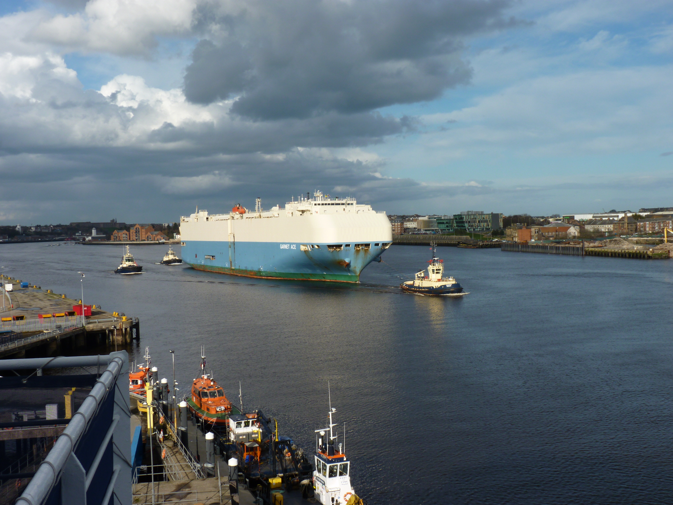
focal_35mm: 42
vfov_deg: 34.3
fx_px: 817
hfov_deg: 44.8
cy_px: 252
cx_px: 336
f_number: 5.6
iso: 80
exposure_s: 1/400
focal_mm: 7.4
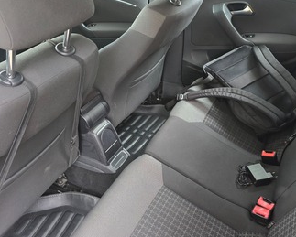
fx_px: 219
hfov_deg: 67.9
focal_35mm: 25
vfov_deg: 56.9
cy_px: 118
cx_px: 164
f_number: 1.7
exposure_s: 1/100
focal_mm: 6.3
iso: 500
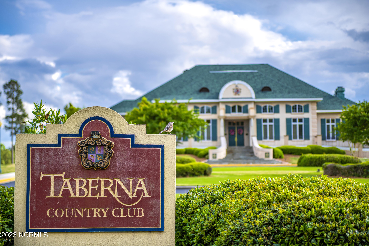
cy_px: 122
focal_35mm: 71
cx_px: 183
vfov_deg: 19.2
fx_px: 728
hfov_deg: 28.5
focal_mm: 70
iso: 100
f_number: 2.8
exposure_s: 1/1000
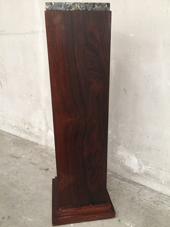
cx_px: 85
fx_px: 190
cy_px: 114
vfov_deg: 61.7
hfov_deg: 48.2
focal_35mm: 29
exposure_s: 1/33
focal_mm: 4.15
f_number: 2.2
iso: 200
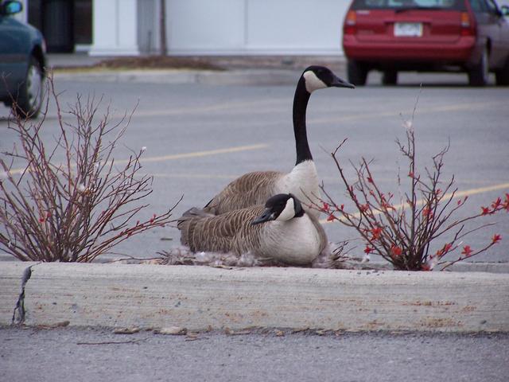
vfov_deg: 4.2
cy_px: 191
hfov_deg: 5.6
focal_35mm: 357
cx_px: 254
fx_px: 5249
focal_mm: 59.2
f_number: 3.6
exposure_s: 1/90
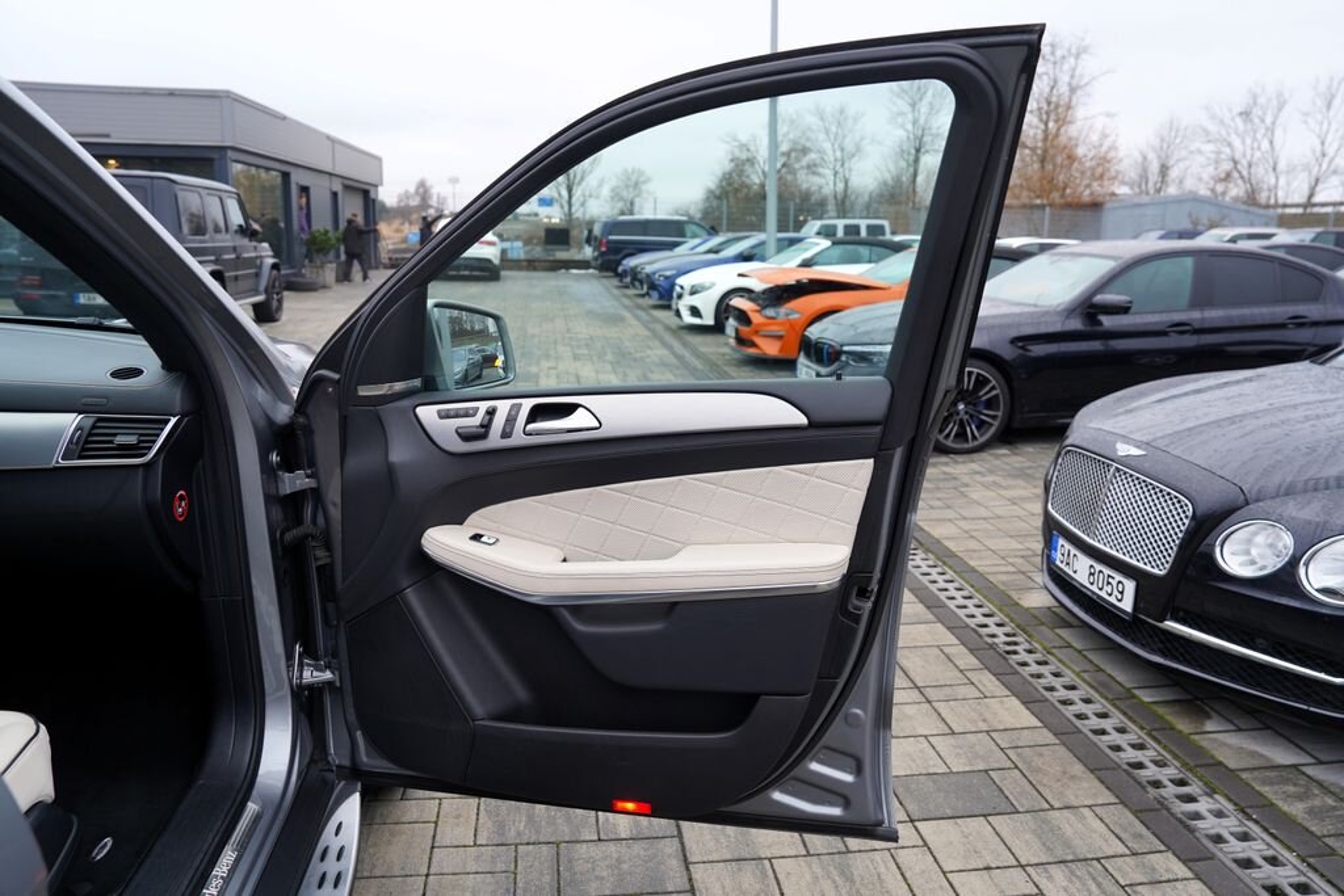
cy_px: 448
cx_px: 672
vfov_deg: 53.1
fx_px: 896
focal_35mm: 24
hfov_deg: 73.7
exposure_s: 1/60
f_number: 4
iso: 100
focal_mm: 24
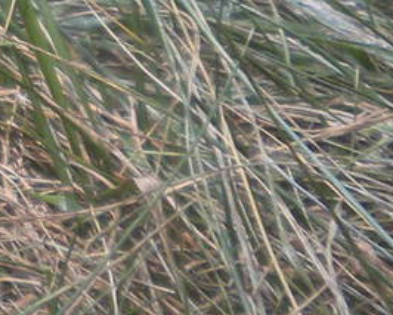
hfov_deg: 8.0
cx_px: -660
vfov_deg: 6.7
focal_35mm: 217
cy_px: -497
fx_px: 2525
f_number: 3.5
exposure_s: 1/51
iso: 79
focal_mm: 6.6
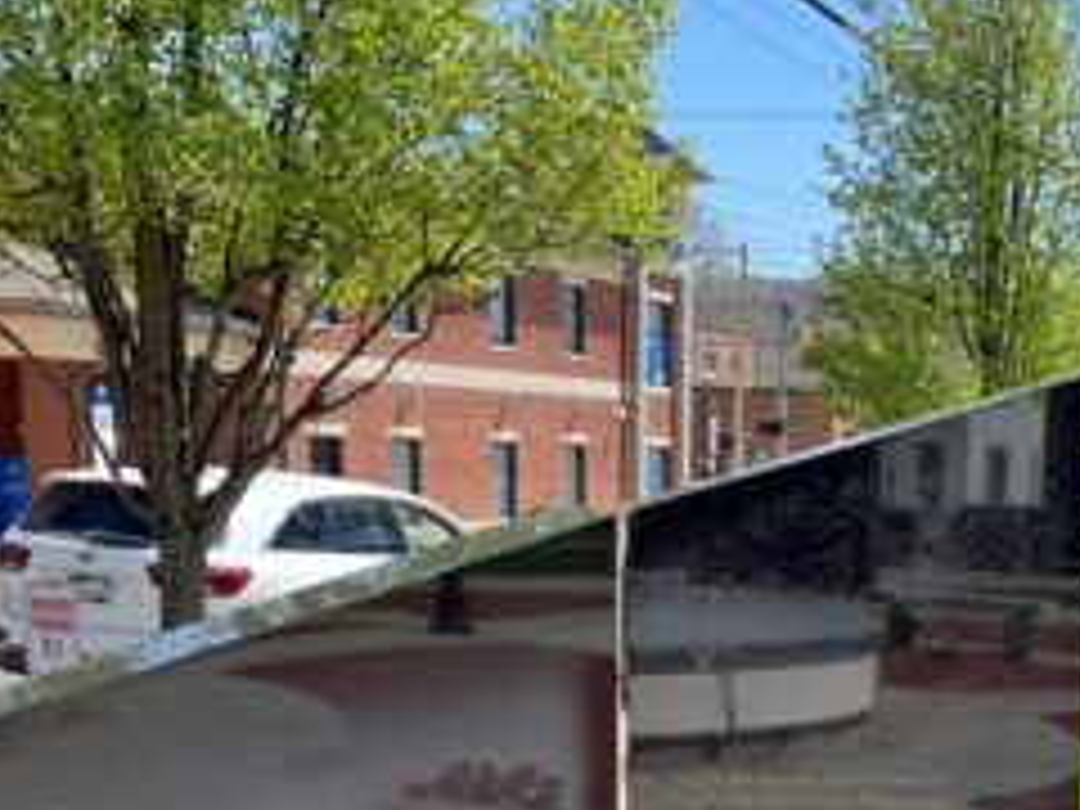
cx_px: 1094
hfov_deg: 28.0
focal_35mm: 65
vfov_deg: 21.7
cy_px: 824
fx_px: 2028
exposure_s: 1/1389
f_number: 1.6
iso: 50
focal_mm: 5.1
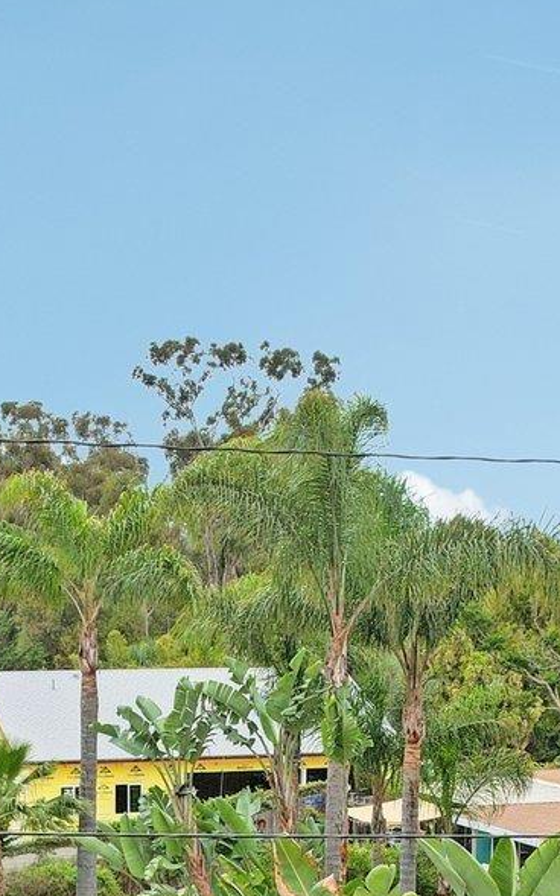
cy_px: 950
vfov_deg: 24.9
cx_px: 248
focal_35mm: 78
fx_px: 1905
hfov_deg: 16.7
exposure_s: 1/2000
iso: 100
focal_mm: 8.4
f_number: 2.8
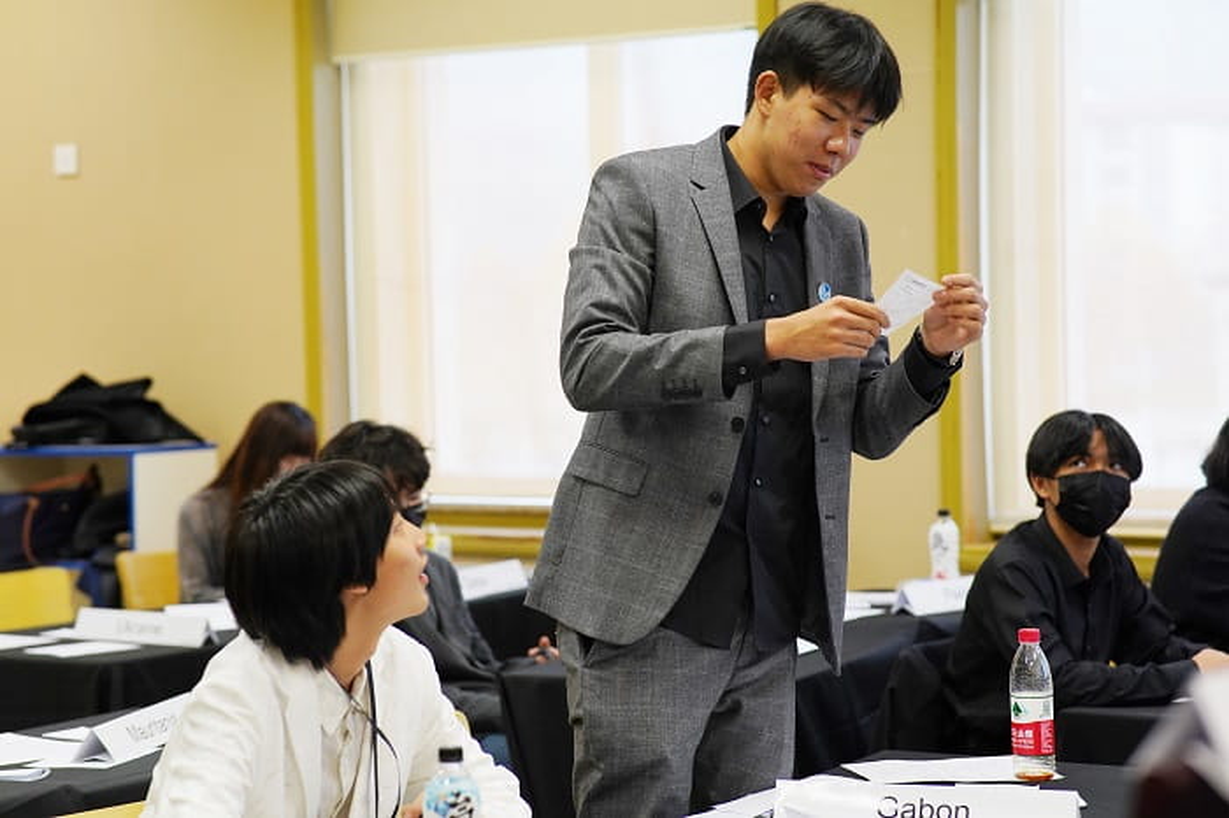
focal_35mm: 85
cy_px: 409
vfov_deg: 16.1
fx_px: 2900
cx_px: 614
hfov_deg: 23.9
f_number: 3.2
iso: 1600
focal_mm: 85
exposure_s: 1/160
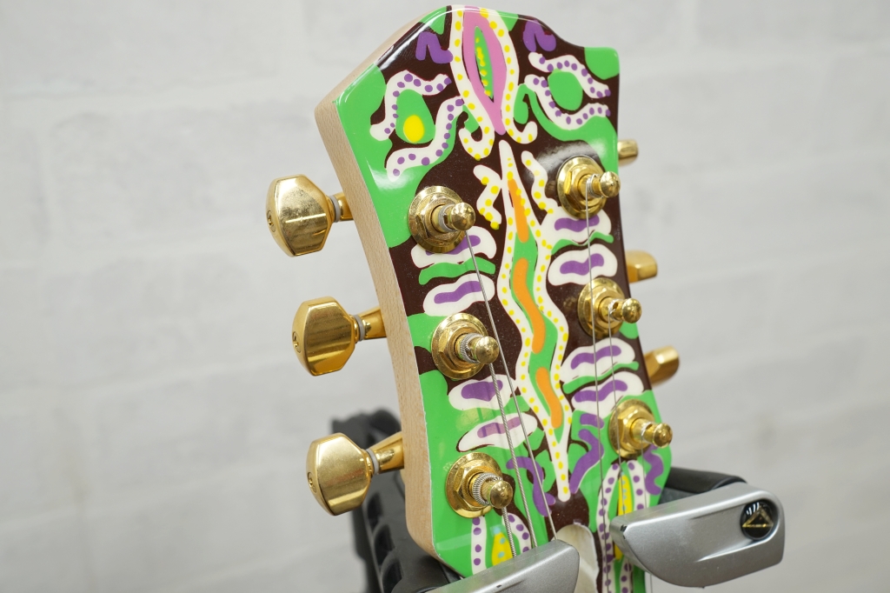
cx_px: 445
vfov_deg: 36.8
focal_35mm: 36
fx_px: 890
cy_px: 296
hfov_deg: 53.1
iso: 200
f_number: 5
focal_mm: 24
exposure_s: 1/50
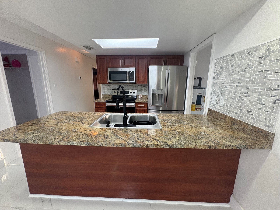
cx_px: 140
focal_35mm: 14
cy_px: 105
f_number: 2.2
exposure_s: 1/60
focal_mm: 2.22
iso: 125
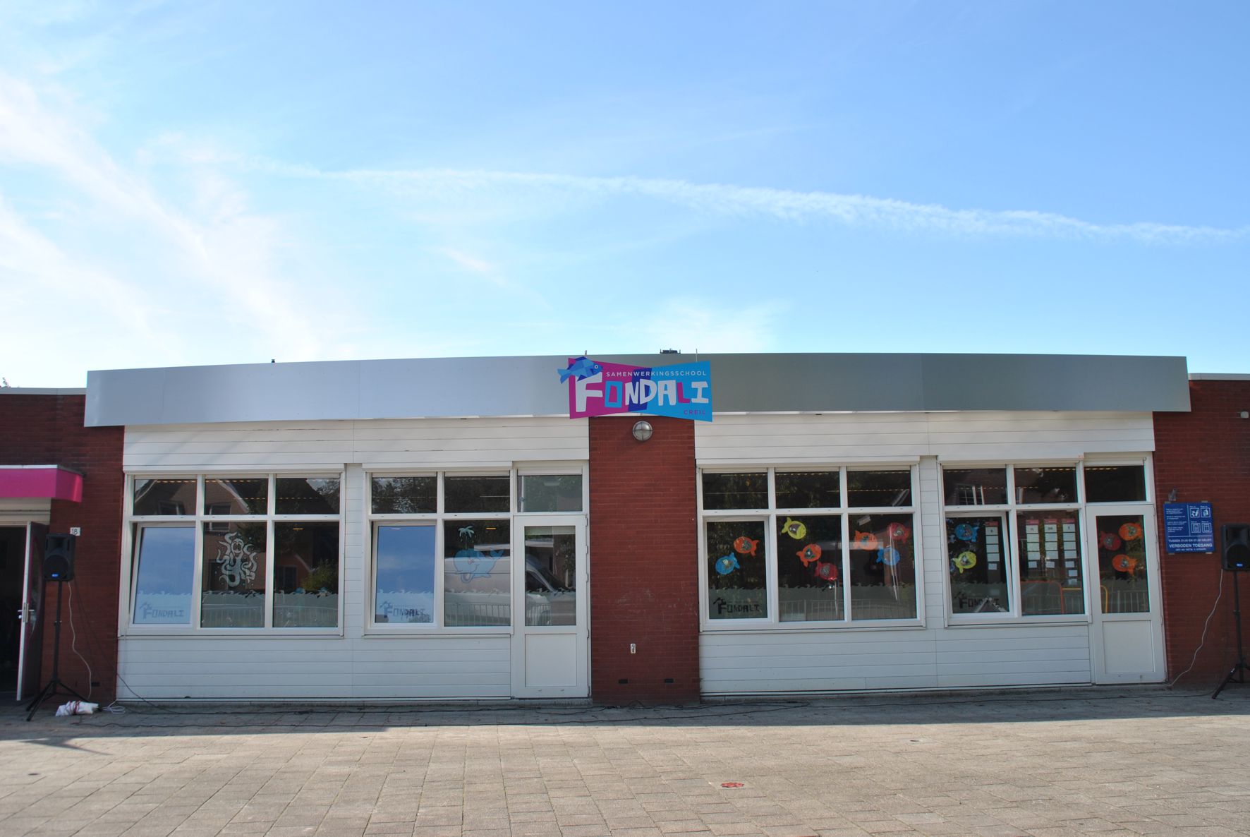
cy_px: 418
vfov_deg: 40.1
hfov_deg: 57.2
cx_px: 625
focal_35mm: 33
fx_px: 1147
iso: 100
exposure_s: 1/200
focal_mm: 22
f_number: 7.1
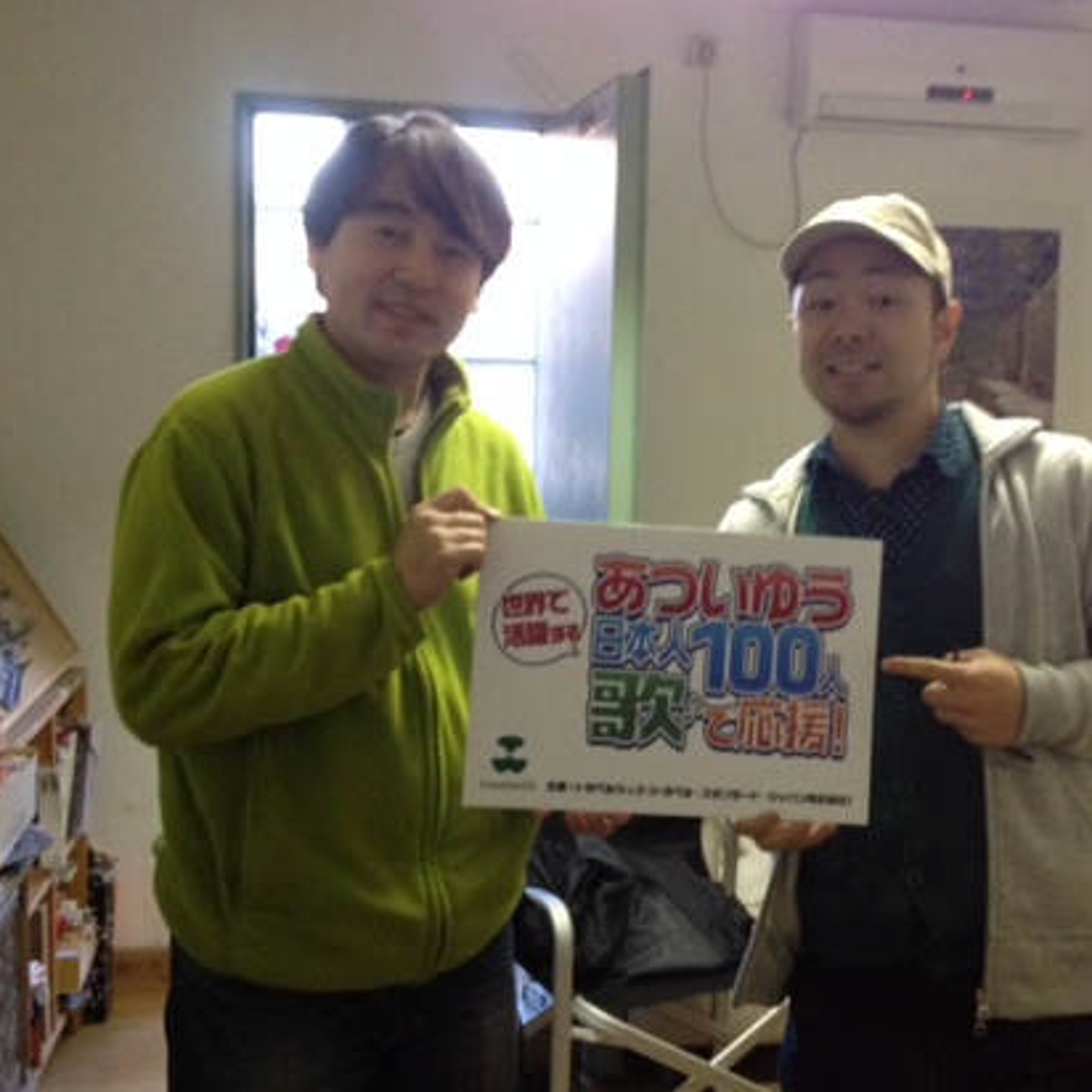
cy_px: 522
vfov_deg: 35.3
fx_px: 1713
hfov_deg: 35.0
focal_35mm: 48
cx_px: 734
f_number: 2.4
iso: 320
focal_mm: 4.28
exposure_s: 1/20
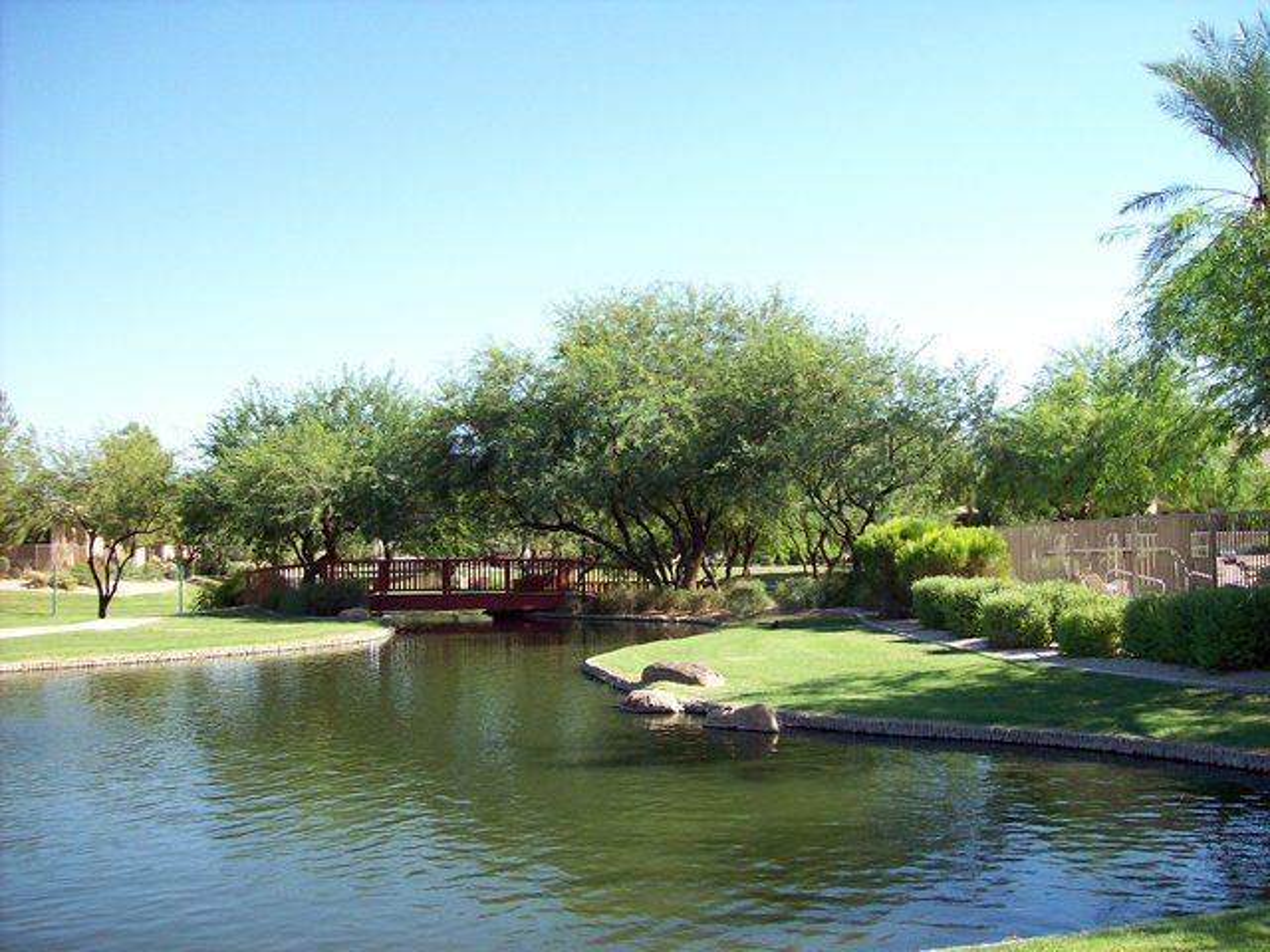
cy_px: 476
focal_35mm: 36
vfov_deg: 39.7
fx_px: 1321
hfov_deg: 51.4
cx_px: 635
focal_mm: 6
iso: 80
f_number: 2.7
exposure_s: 1/673
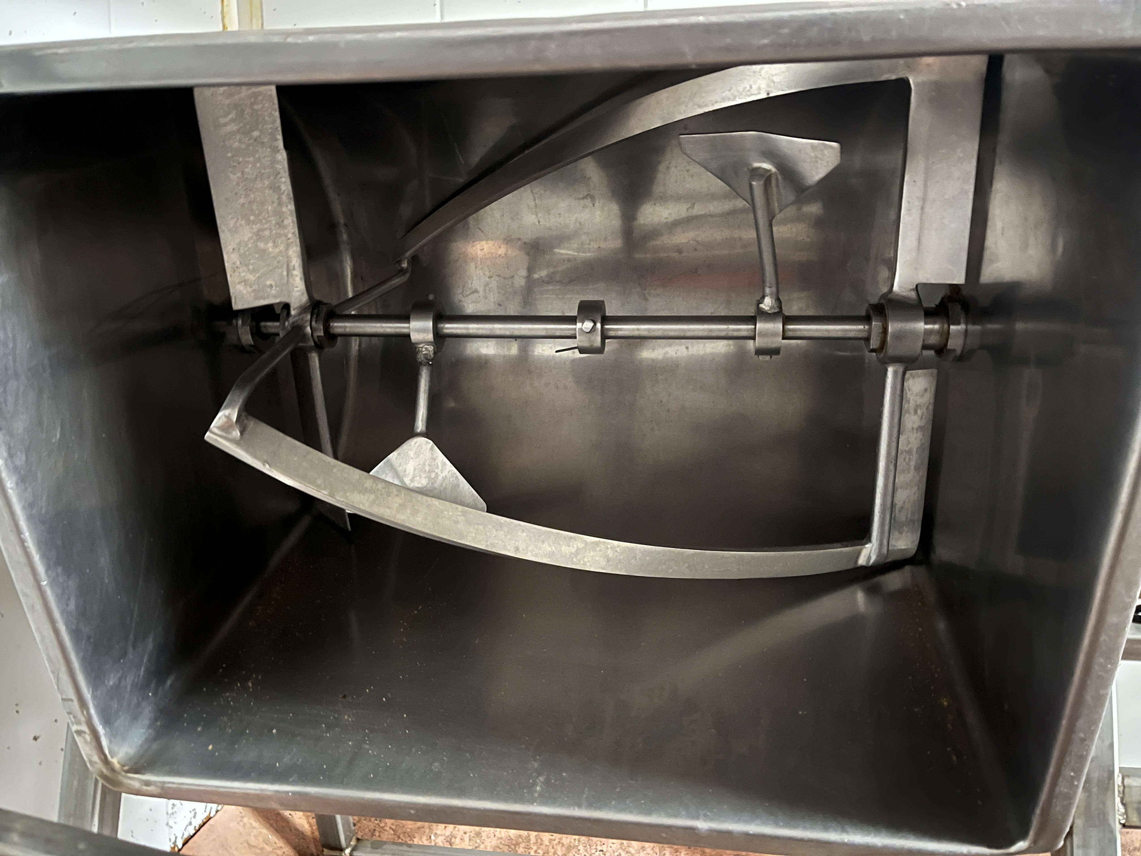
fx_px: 857
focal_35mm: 26
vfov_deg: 53.1
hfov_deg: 67.3
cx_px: 570
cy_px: 428
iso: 800
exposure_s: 1/5
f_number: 1.6
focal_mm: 5.1
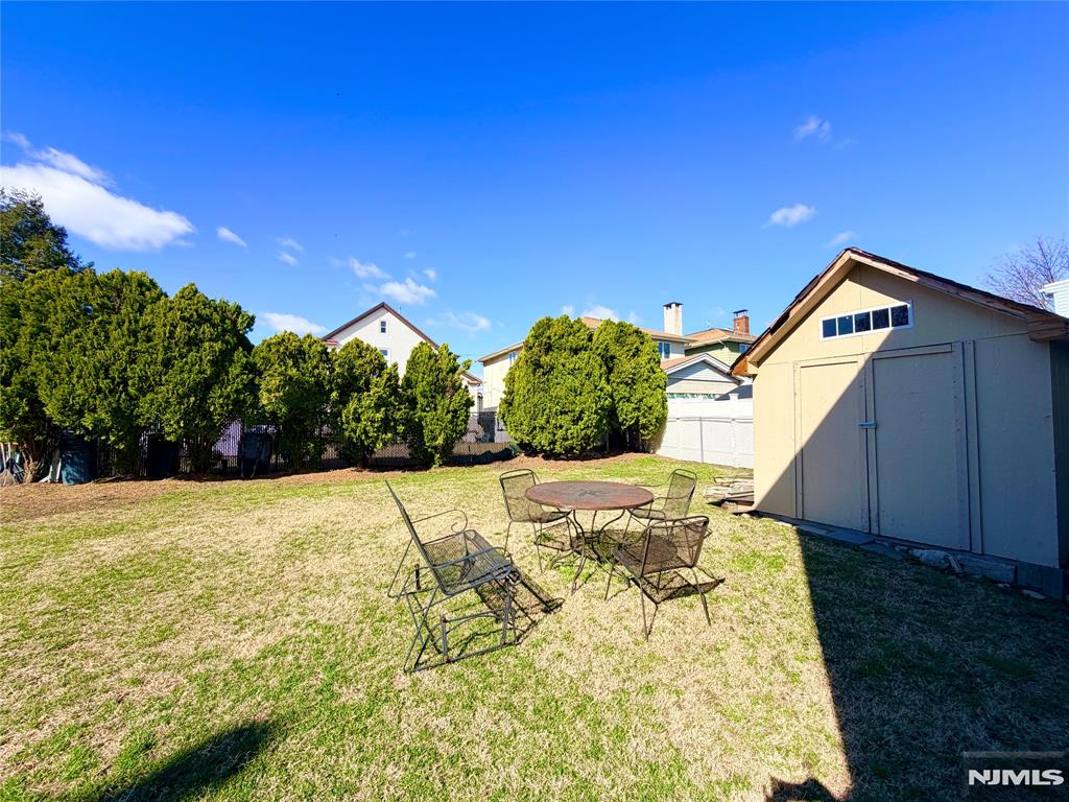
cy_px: 401
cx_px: 534
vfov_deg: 85.7
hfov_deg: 102.1
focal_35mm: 14
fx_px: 432
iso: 32
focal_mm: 2.22
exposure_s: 1/770
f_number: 2.2
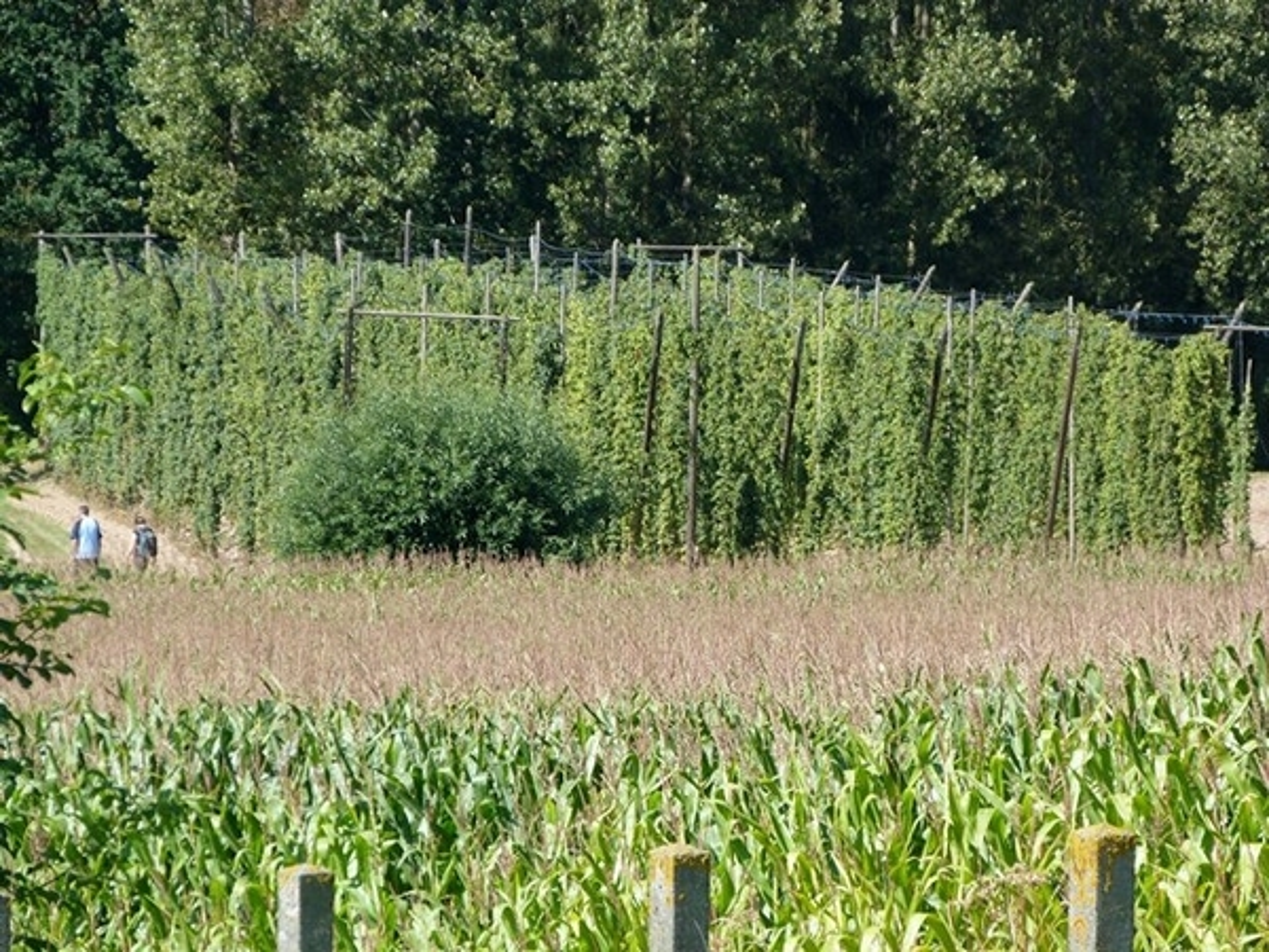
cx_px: 634
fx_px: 8835
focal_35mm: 241
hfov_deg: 8.2
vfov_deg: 6.2
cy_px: 476
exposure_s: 1/200
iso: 80
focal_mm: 43.5
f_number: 4
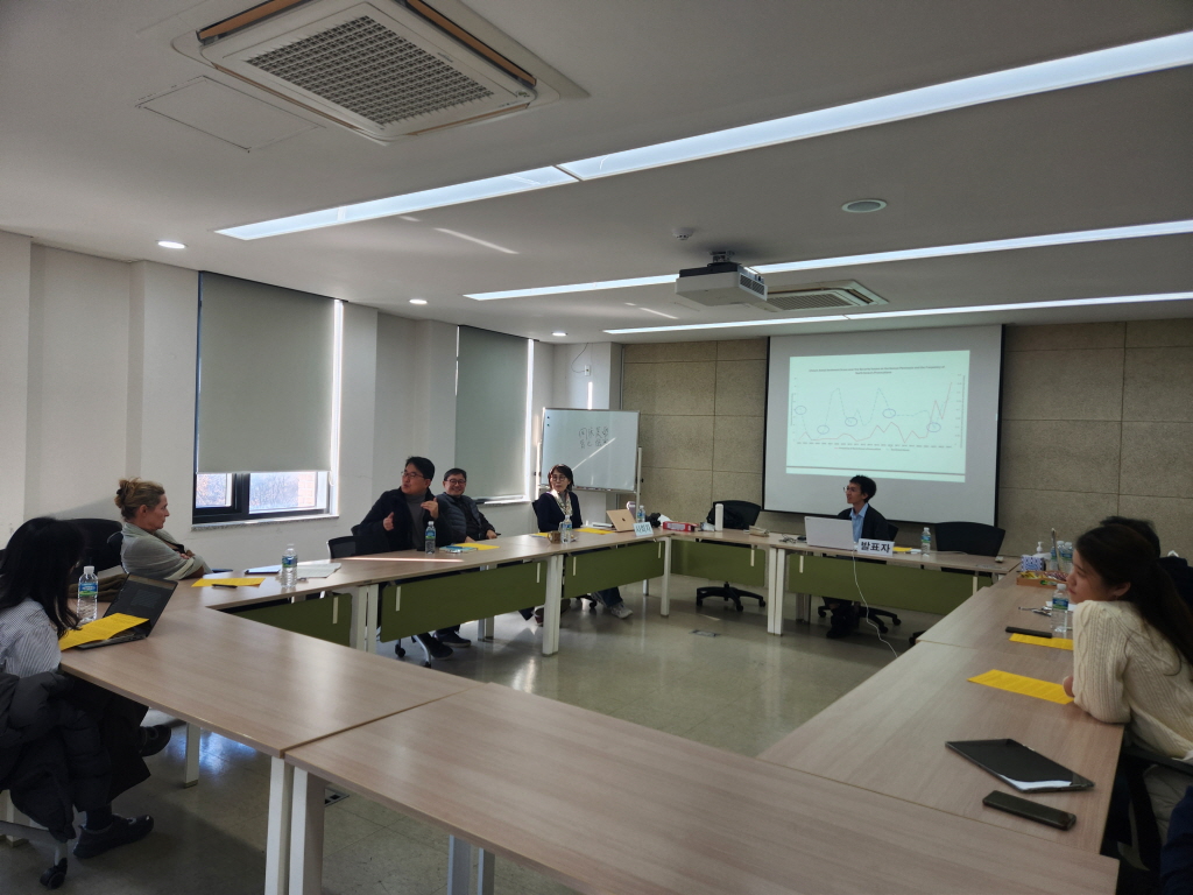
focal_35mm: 23
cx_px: 596
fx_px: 793
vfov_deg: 58.9
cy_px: 448
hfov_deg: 73.9
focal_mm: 5.4
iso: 64
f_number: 1.8
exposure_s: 1/120
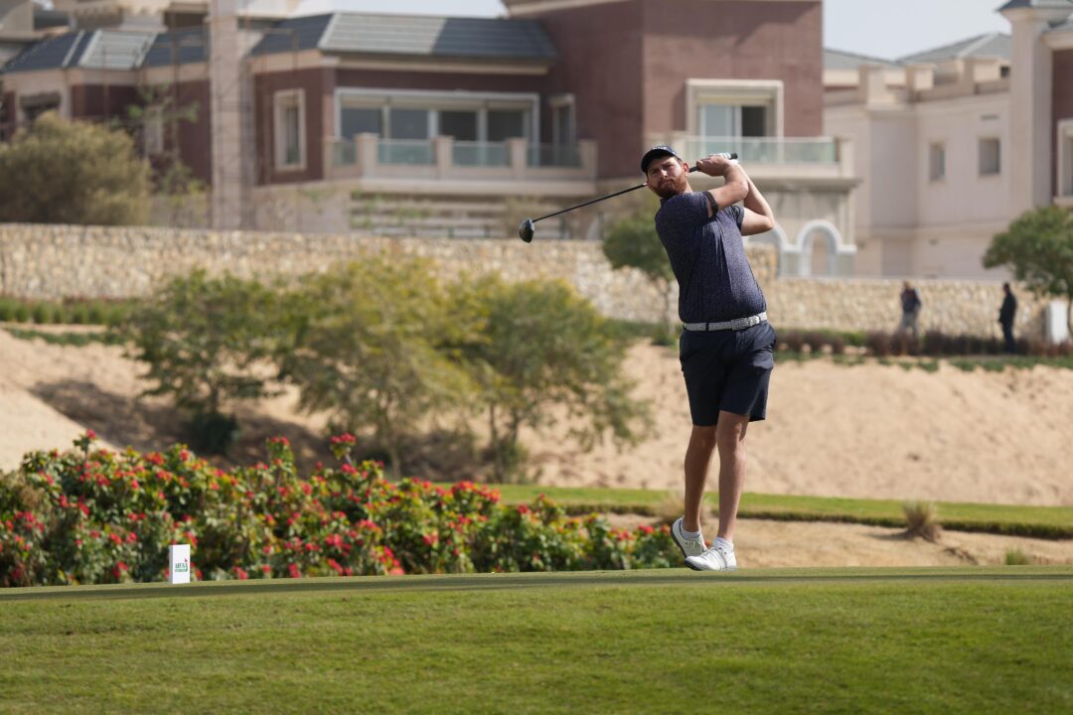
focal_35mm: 277
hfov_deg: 7.4
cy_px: 358
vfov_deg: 5.0
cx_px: 536
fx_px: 8255
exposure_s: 1/400
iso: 100
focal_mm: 277
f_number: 6.3
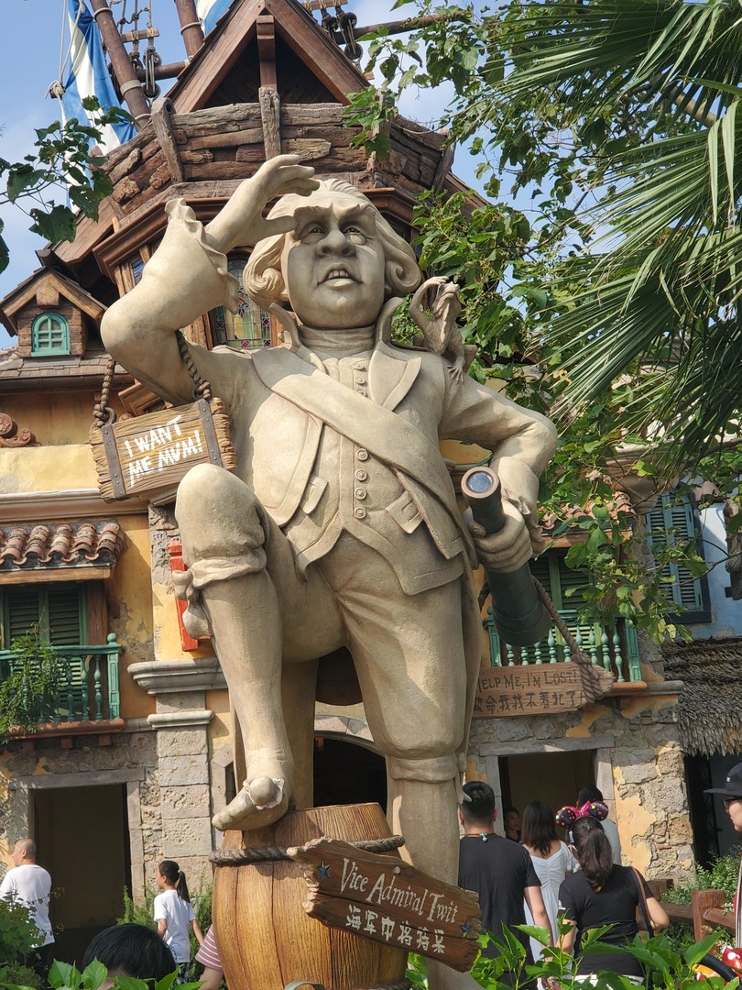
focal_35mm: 52
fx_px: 1486
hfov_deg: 28.0
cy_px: 495
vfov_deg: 36.8
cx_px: 371
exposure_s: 1/631
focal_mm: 6
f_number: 2.4
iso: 50
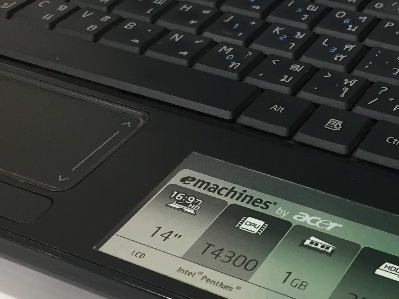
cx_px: 351
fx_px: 795
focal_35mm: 69
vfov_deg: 21.3
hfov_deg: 27.3
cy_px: 164
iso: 125
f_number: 2.2
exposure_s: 1/33
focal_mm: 4.15
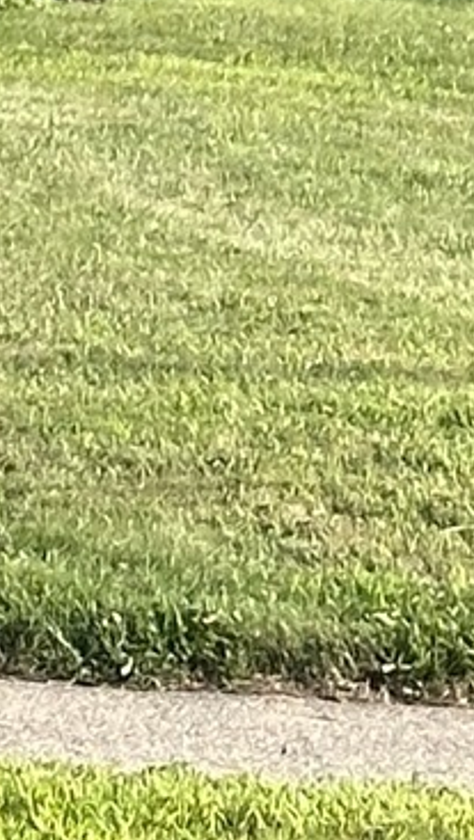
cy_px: -510
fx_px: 7314
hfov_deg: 3.6
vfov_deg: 6.5
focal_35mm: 328
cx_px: -1005
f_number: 1.78
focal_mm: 6.86
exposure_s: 1/762
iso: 64
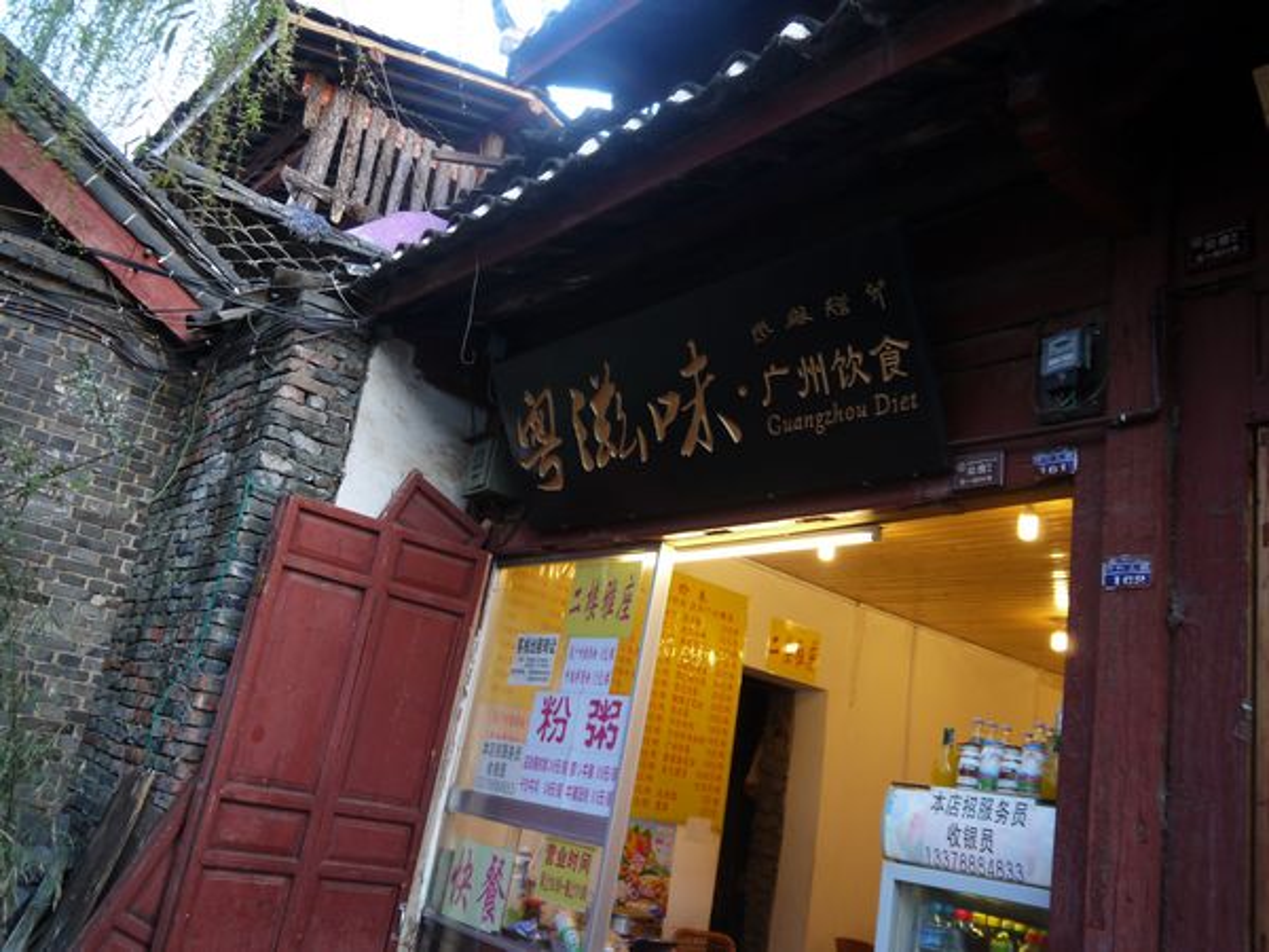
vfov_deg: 46.8
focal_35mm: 30
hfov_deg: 60.0
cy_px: 476
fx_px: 1100
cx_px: 634
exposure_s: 1/60
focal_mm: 15
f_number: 3.5
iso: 320
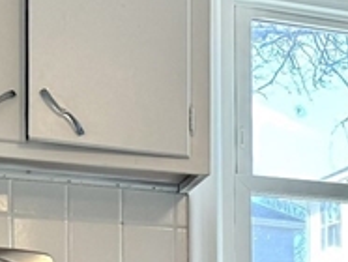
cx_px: 733
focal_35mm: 132
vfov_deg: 10.7
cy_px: 427
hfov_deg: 12.7
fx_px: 1329
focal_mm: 6.86
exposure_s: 1/120
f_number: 1.78
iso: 125
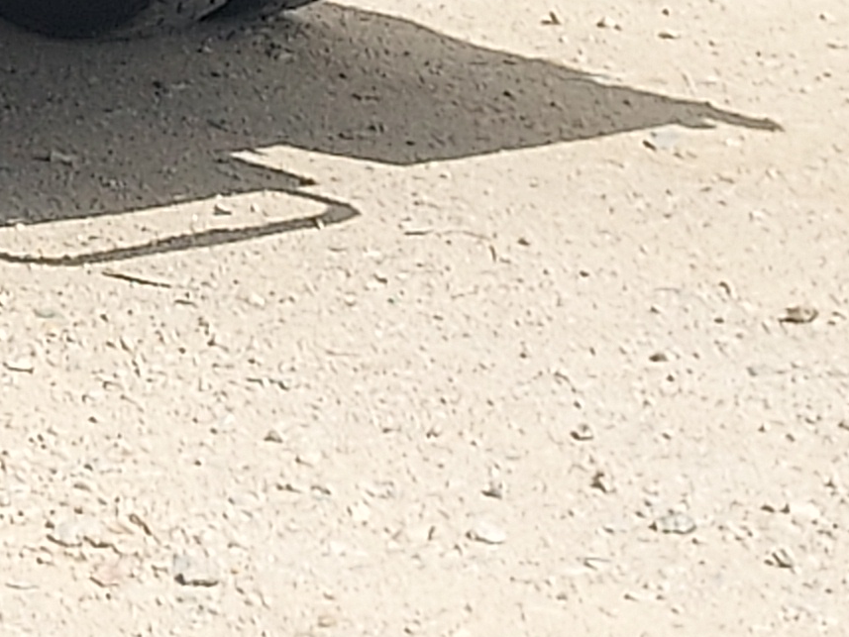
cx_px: -667
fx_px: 2747
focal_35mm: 112
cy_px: -671
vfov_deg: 11.7
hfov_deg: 15.2
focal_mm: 4.6
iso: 40
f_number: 1.8
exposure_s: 1/1184
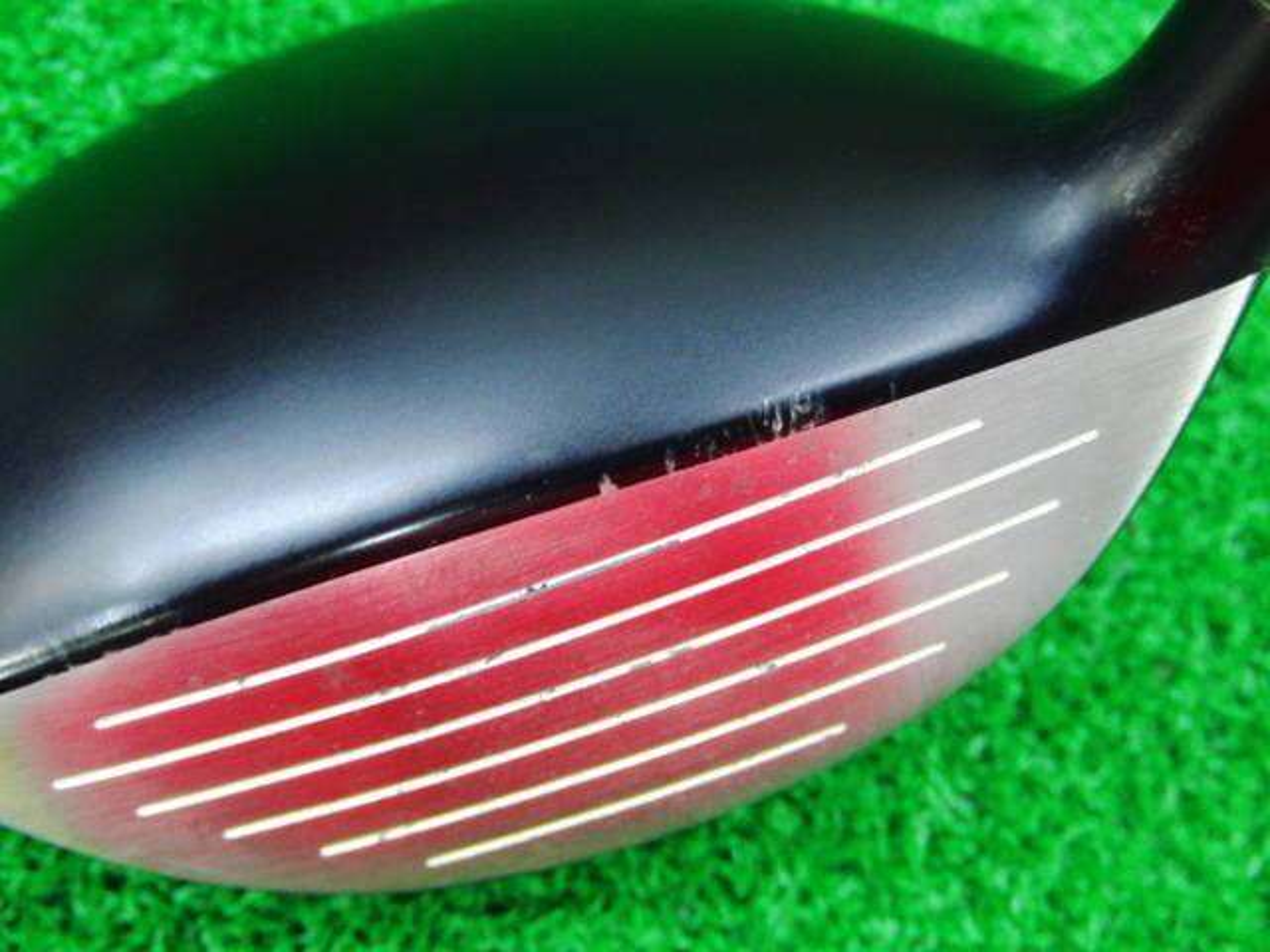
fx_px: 1357
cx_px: 635
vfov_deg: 38.7
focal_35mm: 37
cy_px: 476
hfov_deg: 50.1
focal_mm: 6.42
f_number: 3.6
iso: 400
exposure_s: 1/13
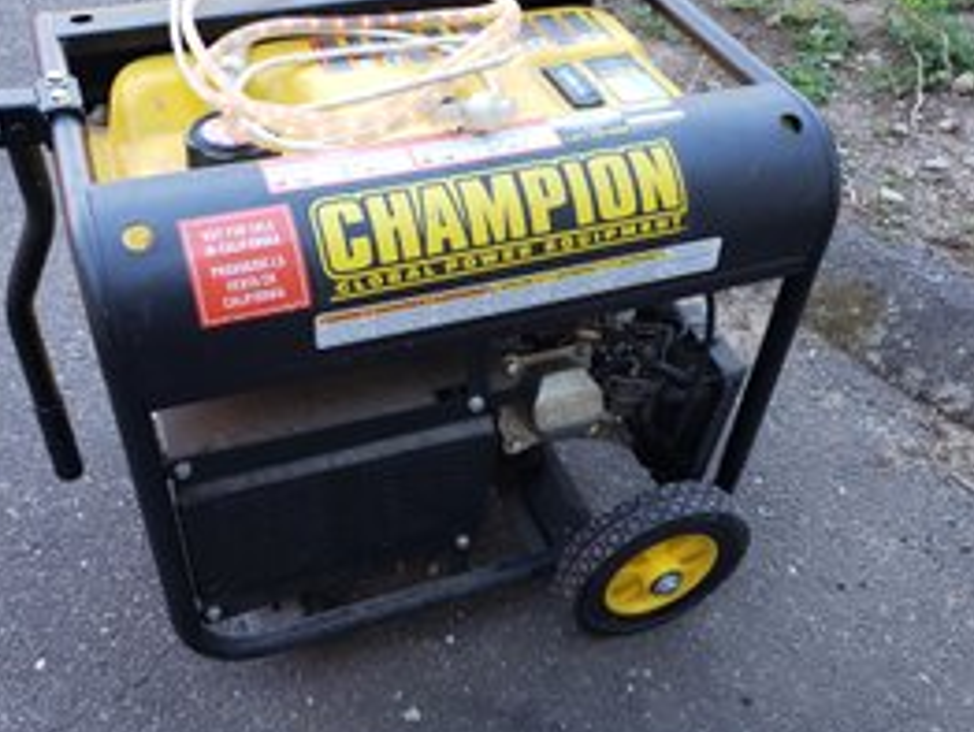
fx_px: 958
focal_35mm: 34
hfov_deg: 53.6
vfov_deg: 41.9
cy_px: 366
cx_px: 396
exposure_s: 1/103
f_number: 1.5
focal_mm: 4.3
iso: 50
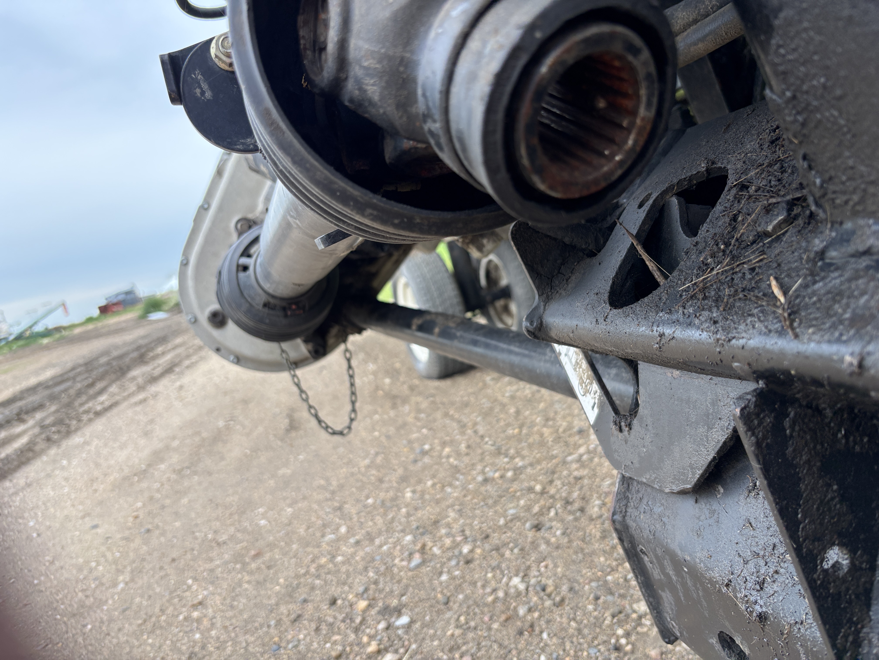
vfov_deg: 53.1
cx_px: 440
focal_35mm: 26
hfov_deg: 67.3
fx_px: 660
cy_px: 330
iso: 50
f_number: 1.6
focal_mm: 5.96
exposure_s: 1/416
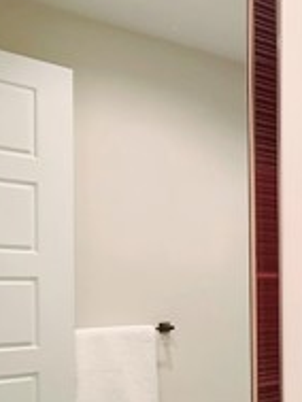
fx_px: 511
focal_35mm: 44
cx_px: 487
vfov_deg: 42.7
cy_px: 238
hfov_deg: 23.7
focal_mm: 2.2
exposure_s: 1/60.2
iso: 200
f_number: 2.2
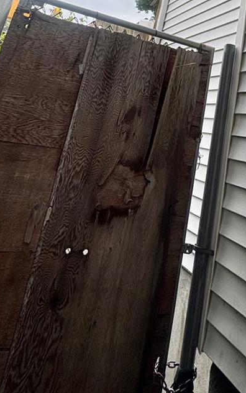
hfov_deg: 33.5
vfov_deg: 44.8
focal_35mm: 36
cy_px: -10
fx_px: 386
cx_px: 222
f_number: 2.2
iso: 50
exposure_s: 1/492
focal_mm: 2.22
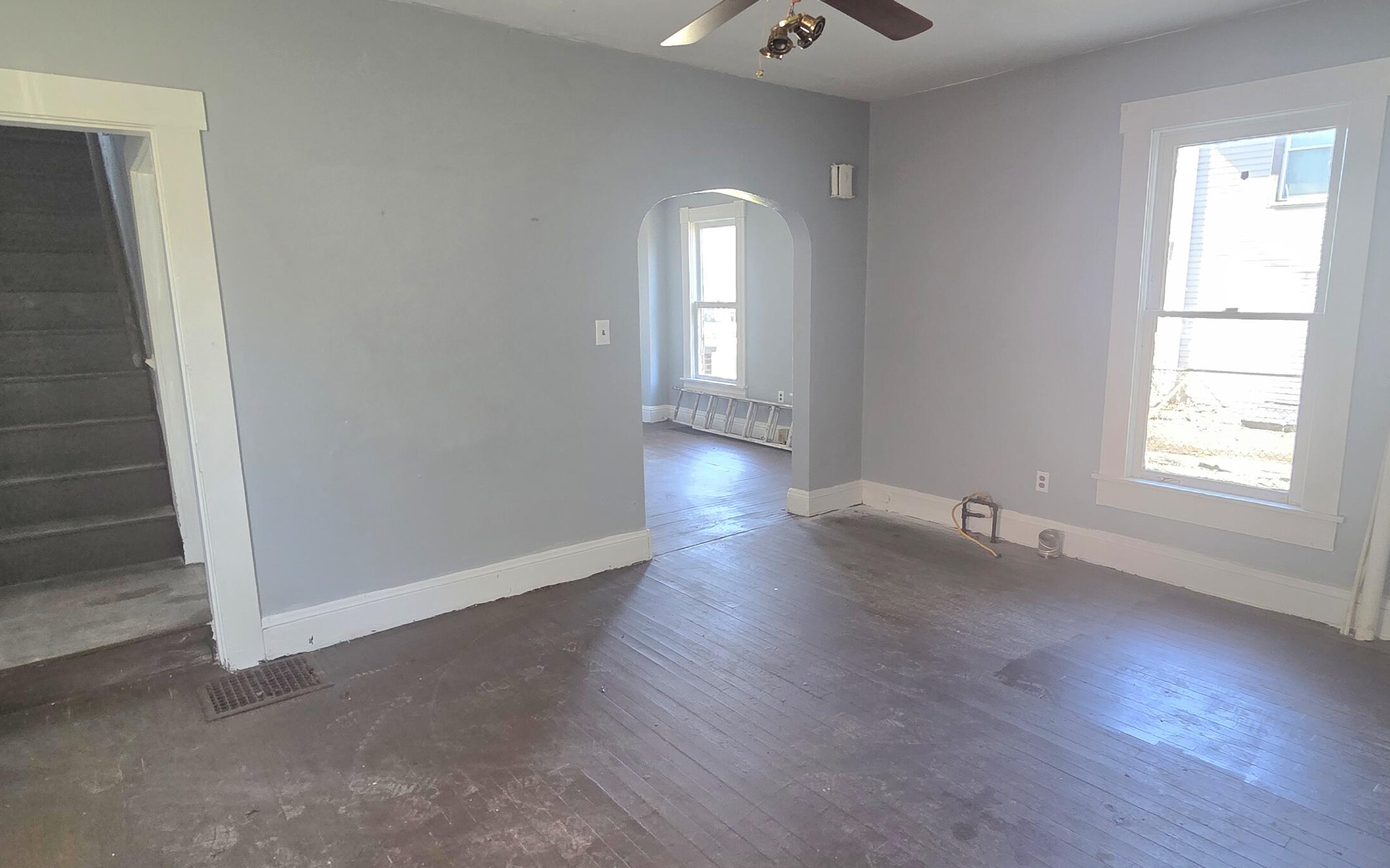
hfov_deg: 88.0
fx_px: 720
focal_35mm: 19
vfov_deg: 62.2
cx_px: 680
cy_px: 437
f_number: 2.2
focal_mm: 2.2
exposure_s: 1/60.2
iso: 200
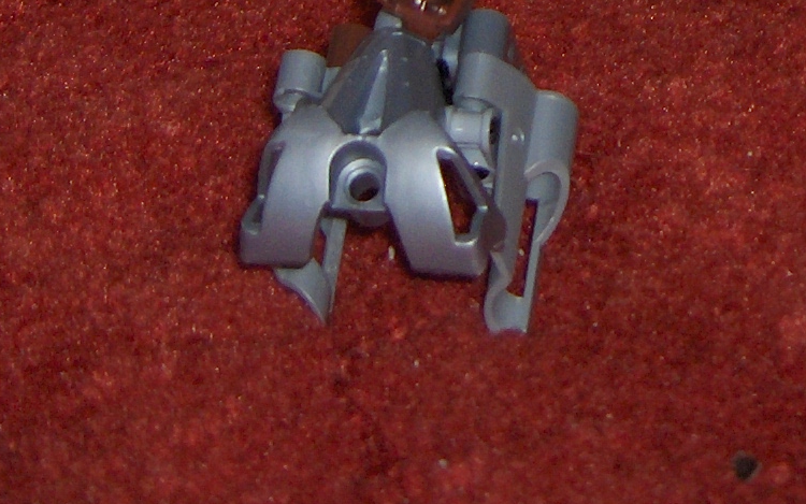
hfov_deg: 14.1
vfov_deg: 8.7
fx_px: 3142
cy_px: -507
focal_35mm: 143
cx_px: 1031
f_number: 2.8
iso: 100
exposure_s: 1/60
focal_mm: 8
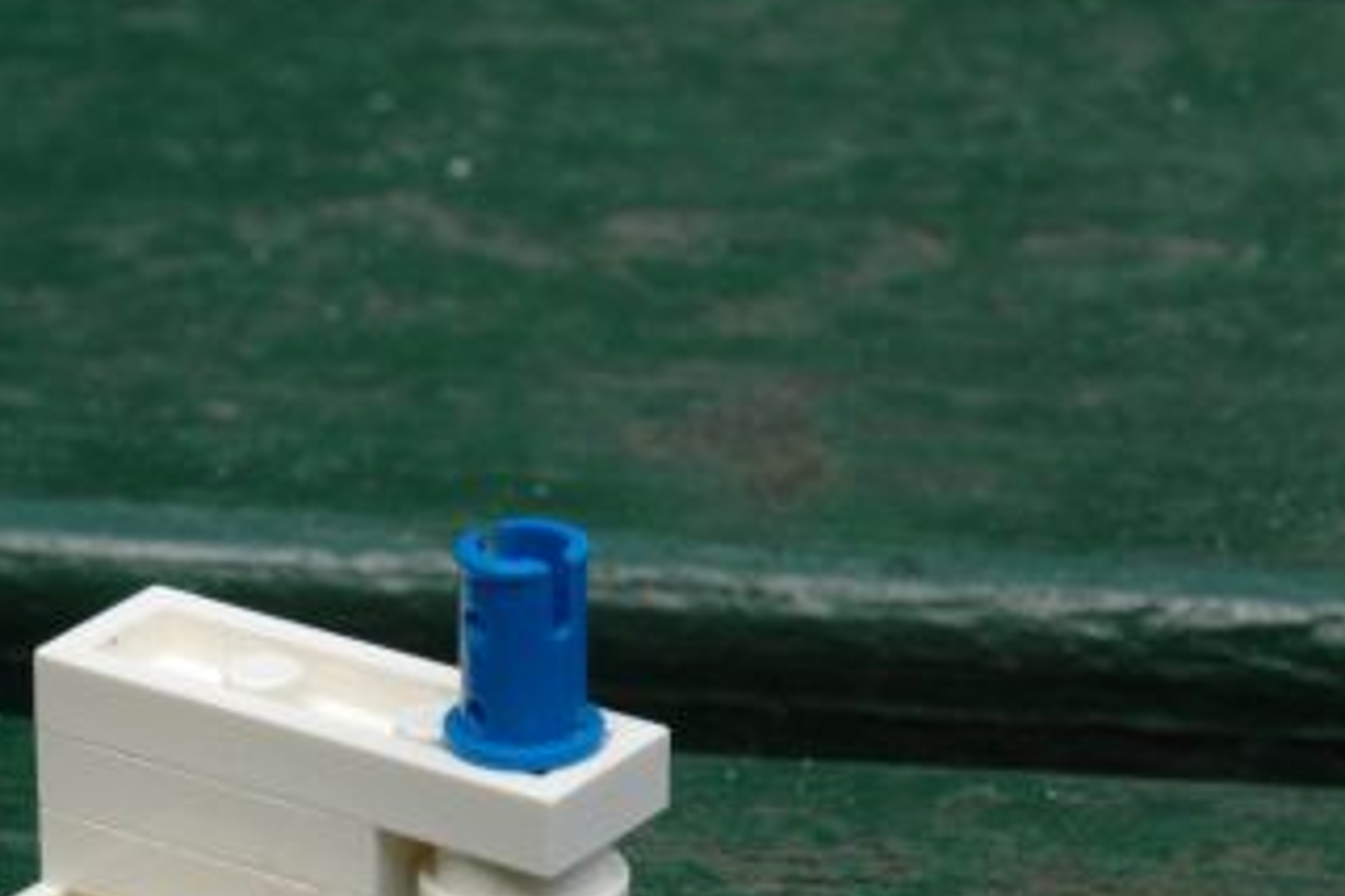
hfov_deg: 8.6
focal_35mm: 239
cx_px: 251
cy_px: 762
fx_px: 8929
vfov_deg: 5.7
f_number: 20
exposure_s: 1/60
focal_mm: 80
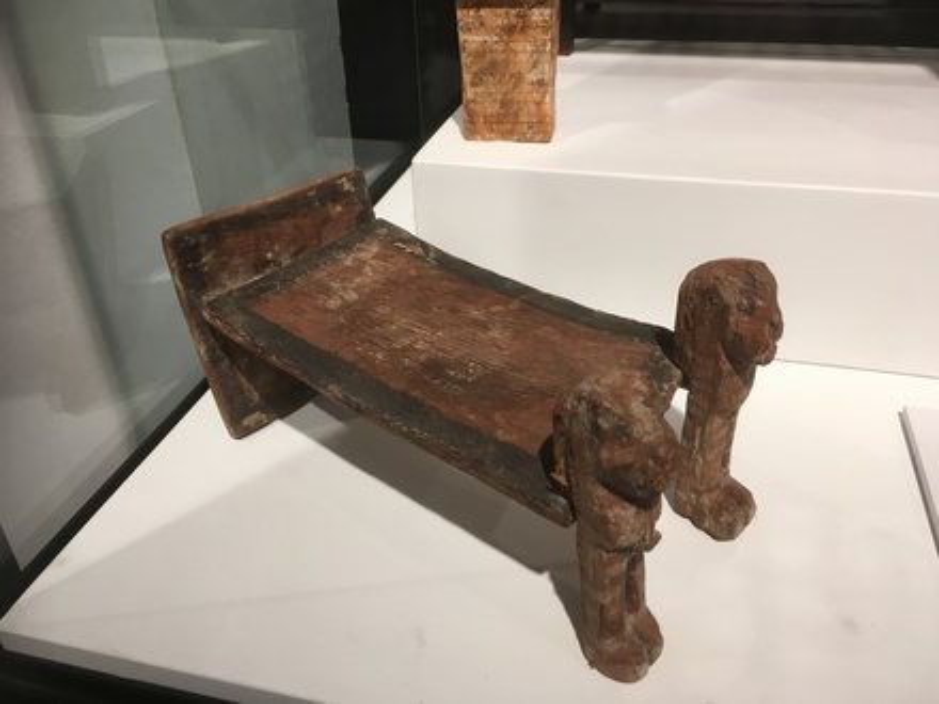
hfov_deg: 61.7
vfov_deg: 48.2
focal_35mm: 29
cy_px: 352
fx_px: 787
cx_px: 470
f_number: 2.2
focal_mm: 4.15
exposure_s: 1/33
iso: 80
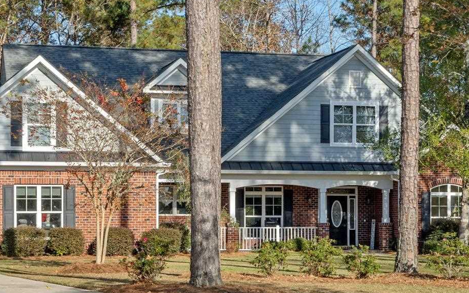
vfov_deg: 13.5
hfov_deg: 21.4
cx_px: 243
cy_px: 165
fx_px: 1240
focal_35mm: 97
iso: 320
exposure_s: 1/250
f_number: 9
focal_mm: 35
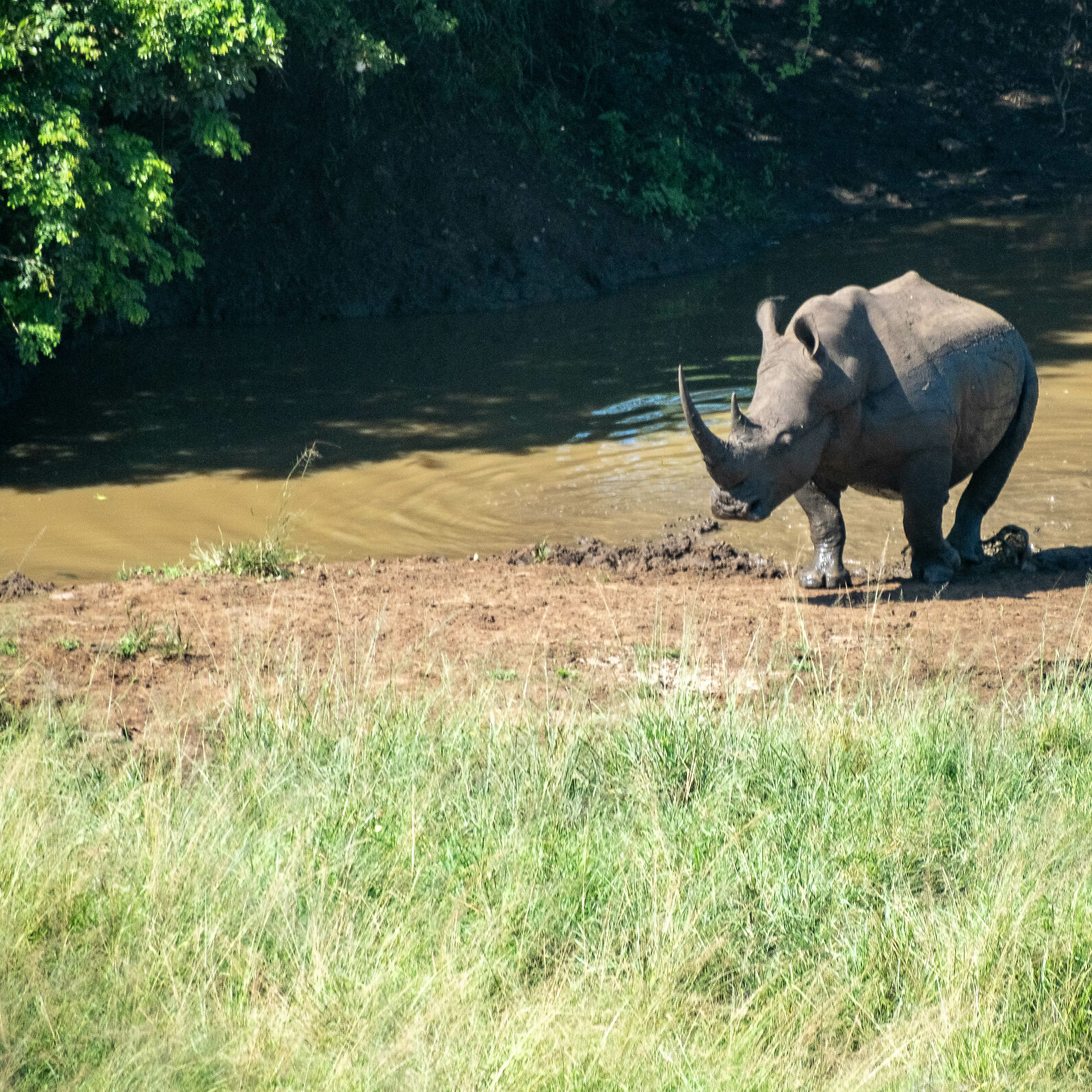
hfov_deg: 3.0
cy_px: 547
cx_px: 789
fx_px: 20522
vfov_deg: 3.0
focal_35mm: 575
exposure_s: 1/450
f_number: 5.6
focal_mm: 300
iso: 640
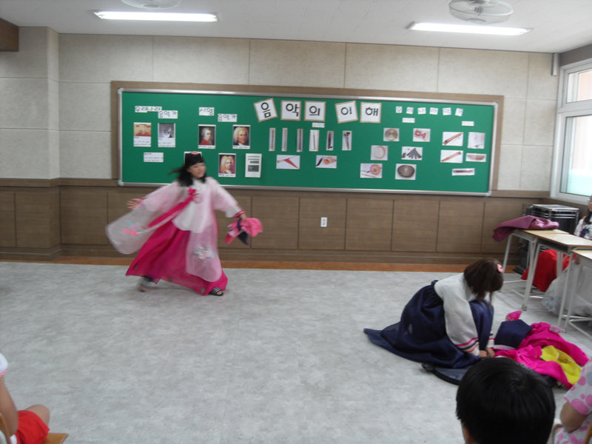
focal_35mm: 28
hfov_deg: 63.4
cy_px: 222
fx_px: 479
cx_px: 296
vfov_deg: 49.7
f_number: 2.8
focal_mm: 6
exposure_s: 1/45
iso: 120
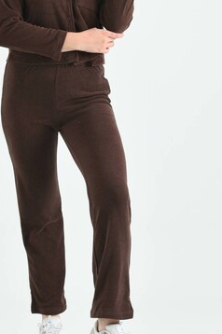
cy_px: 108
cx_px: 90
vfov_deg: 11.9
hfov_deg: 8.0
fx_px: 1594
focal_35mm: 172
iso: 100
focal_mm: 82
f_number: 5.6
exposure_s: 1/125
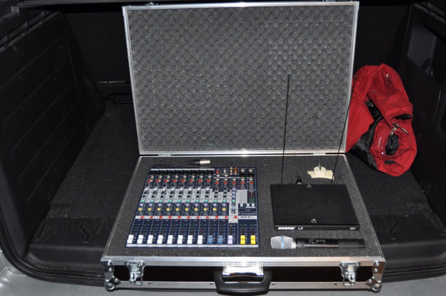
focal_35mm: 36
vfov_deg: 36.8
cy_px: 148
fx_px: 445
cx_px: 223
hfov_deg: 53.2
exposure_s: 1/60
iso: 800
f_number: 4
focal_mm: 24
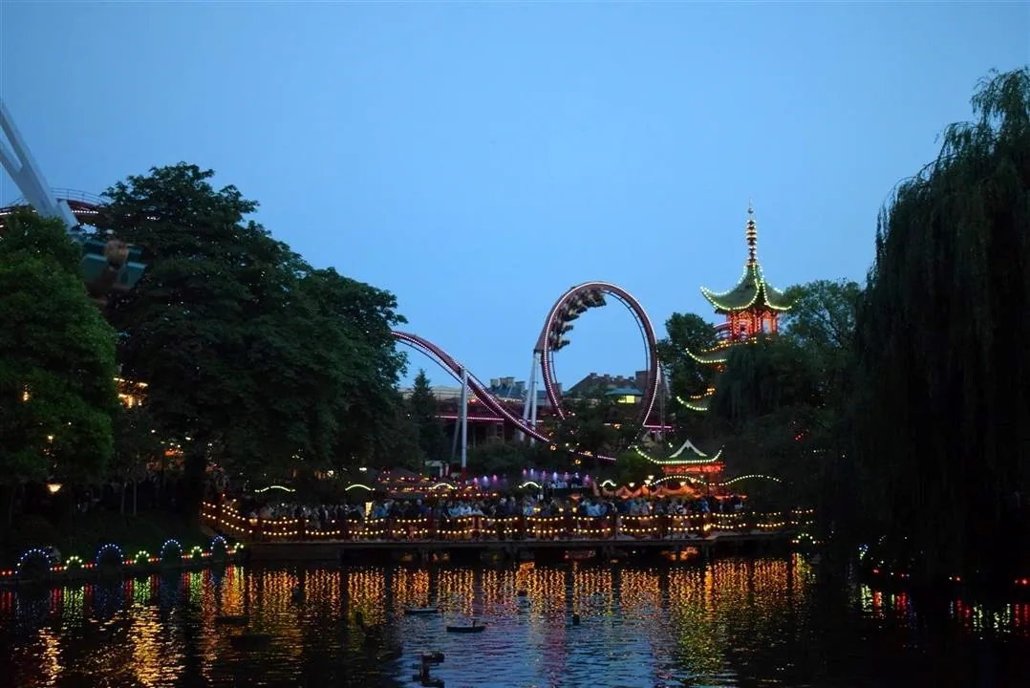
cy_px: 344
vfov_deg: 29.0
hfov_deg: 42.3
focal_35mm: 46
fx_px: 1331
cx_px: 515
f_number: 4.2
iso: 6400
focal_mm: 31
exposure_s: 1/50
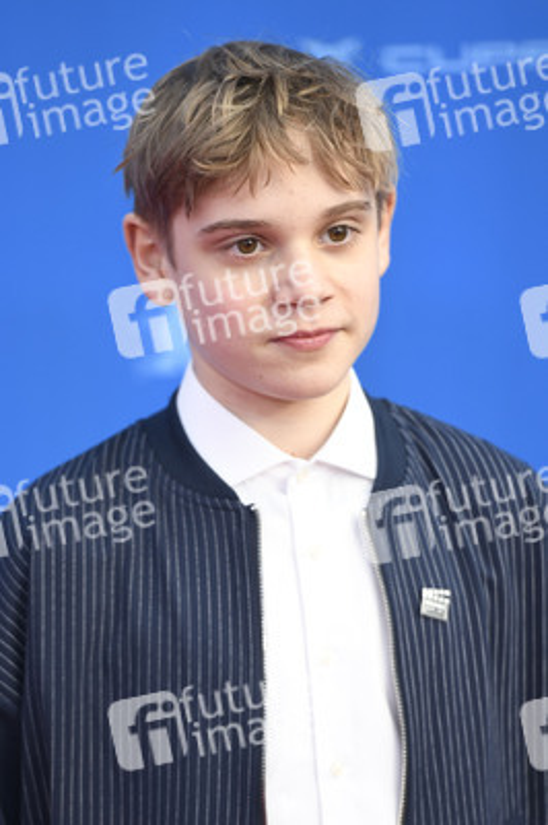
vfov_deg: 10.3
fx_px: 4574
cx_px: 274
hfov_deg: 6.9
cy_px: 412
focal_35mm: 200
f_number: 3.5
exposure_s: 1/800
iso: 640
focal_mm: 200
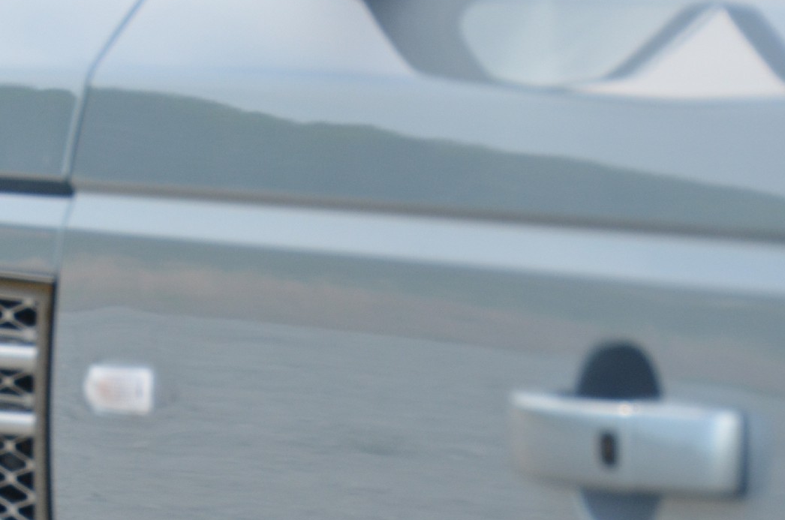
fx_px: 10537
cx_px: 230
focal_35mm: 484
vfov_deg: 2.8
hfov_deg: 4.3
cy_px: 514
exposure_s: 1/1000
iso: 560
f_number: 5.6
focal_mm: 135
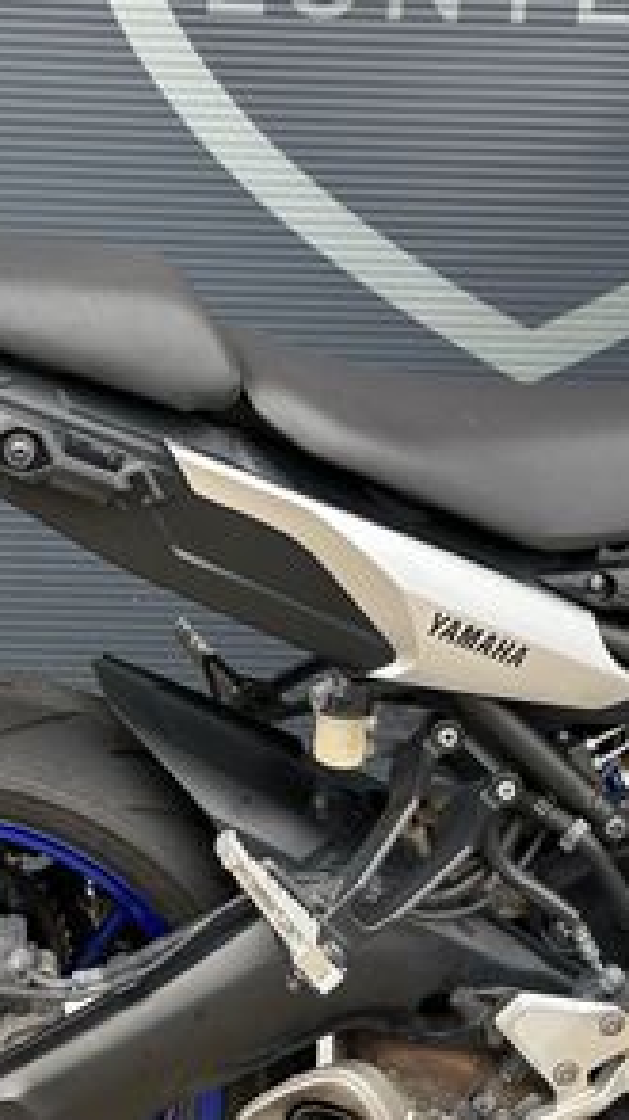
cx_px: 103
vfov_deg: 36.5
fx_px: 1693
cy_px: 450
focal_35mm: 57
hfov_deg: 20.7
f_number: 1.78
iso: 80
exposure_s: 1/276
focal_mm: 6.86
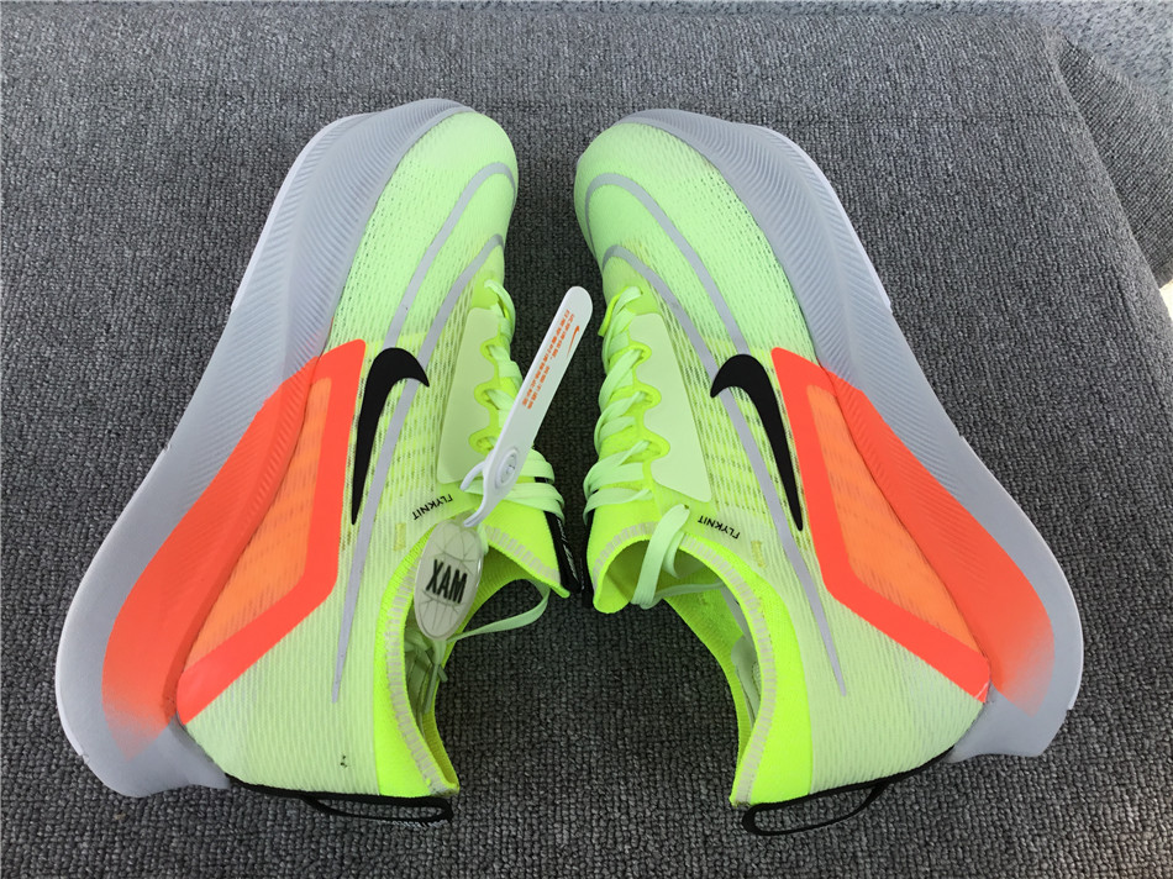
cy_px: 440
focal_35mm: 31
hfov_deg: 58.4
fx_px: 1050
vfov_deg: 45.4
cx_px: 586
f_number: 2.4
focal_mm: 3.3
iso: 25
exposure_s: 1/354
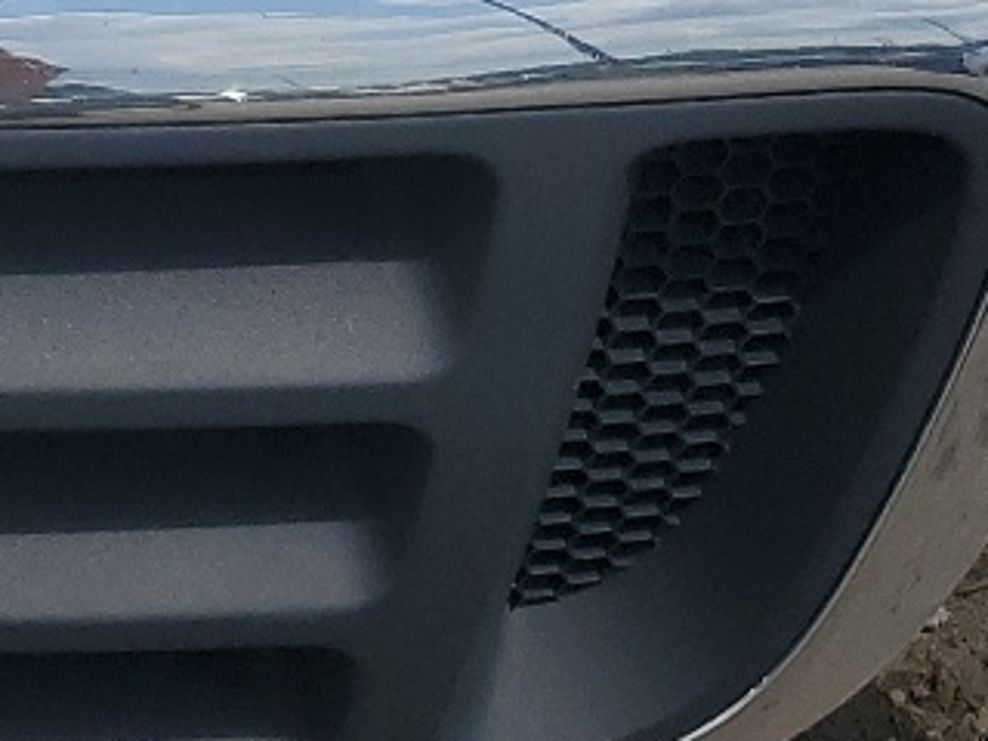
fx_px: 3710
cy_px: -580
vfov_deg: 10.7
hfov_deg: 14.0
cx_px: -608
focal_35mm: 130
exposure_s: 1/10000
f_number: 1.5
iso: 50
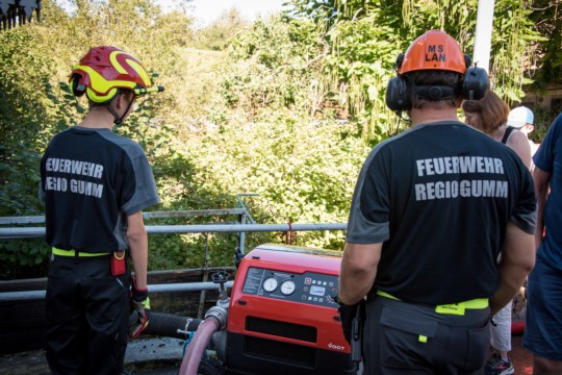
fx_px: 687
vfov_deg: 30.5
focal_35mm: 44
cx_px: 281
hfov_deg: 44.5
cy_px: 188
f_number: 9
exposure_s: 1/320
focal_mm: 44
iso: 1600
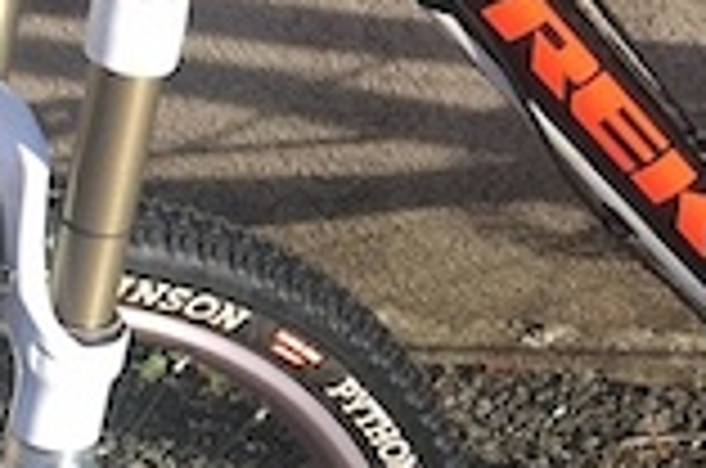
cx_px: 688
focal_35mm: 154
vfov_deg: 8.9
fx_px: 3014
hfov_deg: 13.2
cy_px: 225
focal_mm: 4.15
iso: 25
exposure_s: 1/339
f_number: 2.2
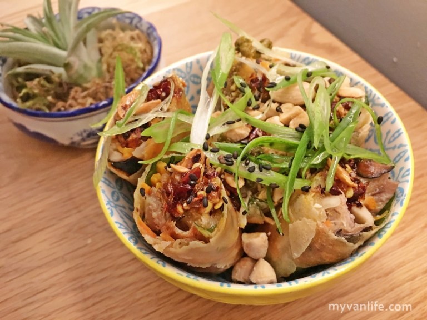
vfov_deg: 48.2
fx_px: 358
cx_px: 214
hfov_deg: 61.7
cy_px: 160
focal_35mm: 29
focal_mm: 4.15
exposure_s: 1/15
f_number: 2.2
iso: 500
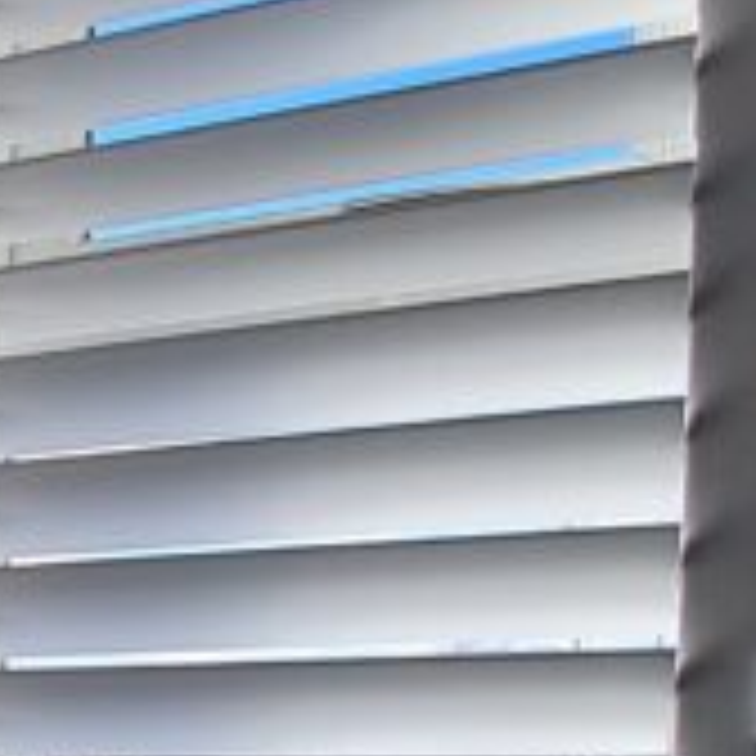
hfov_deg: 14.5
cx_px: -1112
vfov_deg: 23.1
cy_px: 850
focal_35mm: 70
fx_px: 1730
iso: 50
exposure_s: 1/396
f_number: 2.2
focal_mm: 1.74
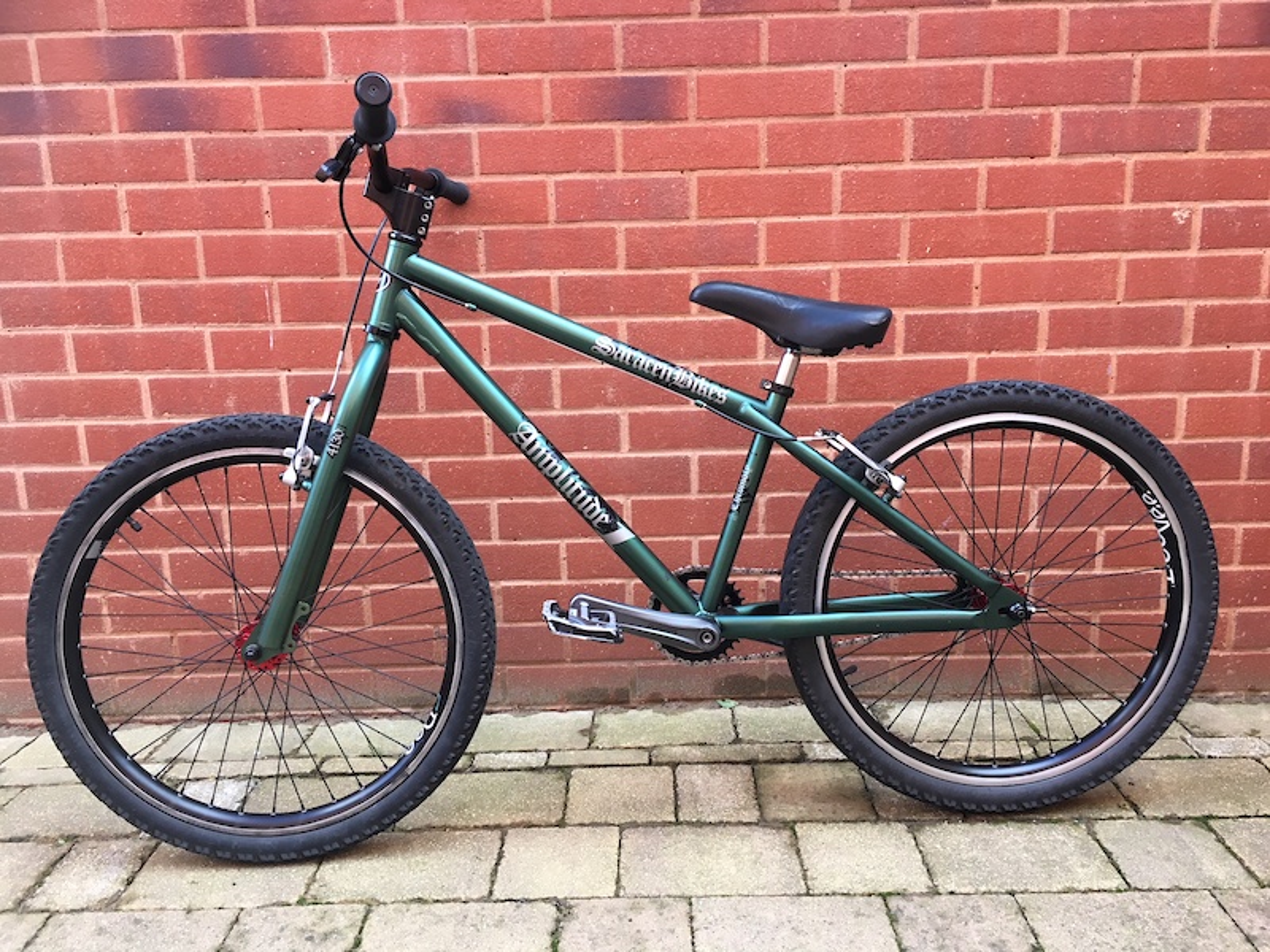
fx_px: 1064
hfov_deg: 61.7
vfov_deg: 48.2
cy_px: 476
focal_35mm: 29
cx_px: 635
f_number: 2.2
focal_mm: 4.15
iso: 32
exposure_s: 1/33
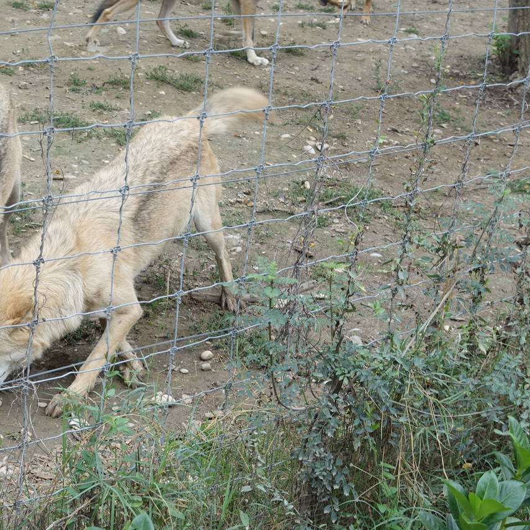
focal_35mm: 78
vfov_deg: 22.2
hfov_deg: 21.8
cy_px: 282
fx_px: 1351
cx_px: 79
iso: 125
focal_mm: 18.1
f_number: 4
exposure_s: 1/80
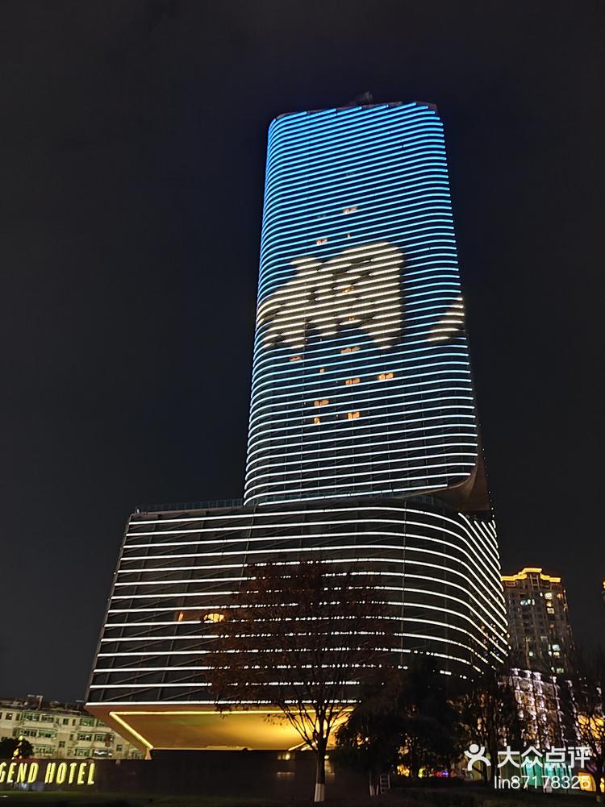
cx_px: 302
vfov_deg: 60.0
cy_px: 404
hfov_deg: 46.8
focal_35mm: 30
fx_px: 700
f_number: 1.9
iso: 3936
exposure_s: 1/10
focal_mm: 5.52
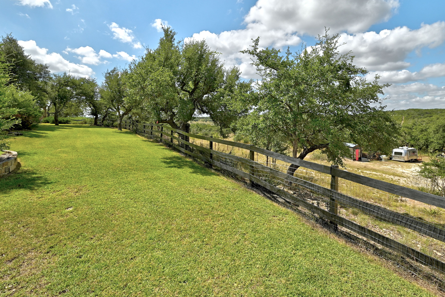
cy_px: 119
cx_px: 238
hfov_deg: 93.1
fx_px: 210
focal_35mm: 17
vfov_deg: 69.8
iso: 400
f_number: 10
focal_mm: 14
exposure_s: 1/400
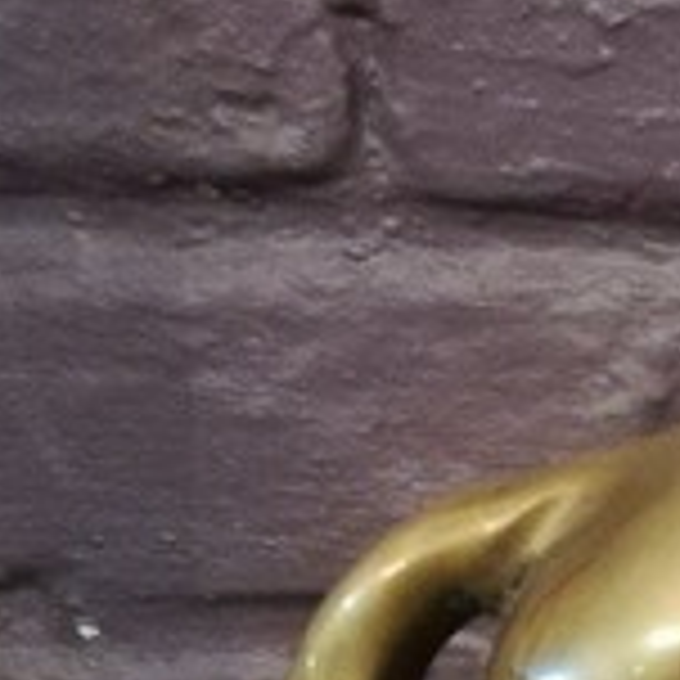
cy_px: 937
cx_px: 1797
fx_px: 2711
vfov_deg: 13.6
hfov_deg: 11.1
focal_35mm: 122
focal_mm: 3.83
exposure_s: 1/14.3
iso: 1000
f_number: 2.2
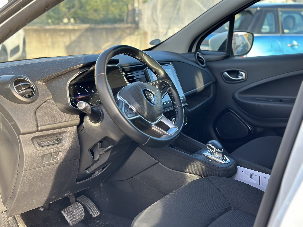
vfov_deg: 30.3
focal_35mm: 48
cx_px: 152
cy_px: 114
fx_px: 420
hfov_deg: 39.7
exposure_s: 1/220
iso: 80
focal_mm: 6.86
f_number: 1.78
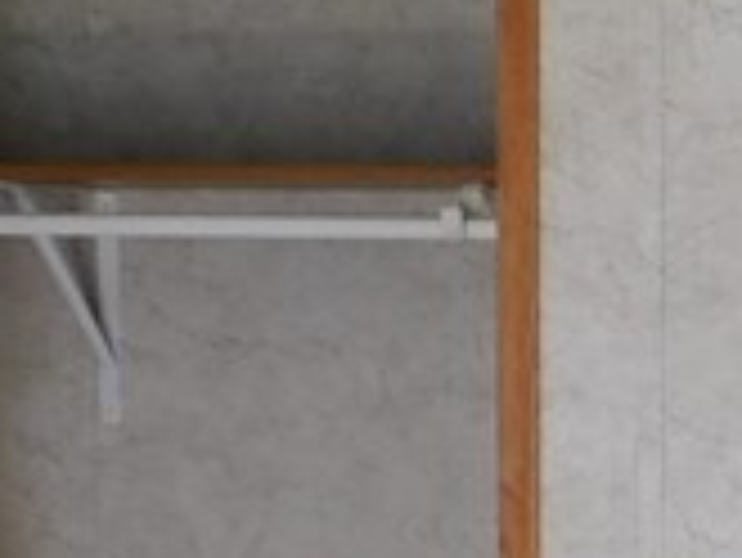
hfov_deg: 12.8
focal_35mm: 143
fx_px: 3067
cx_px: 1219
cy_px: 765
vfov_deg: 10.1
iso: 140
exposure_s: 1/30
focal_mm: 4
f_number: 3
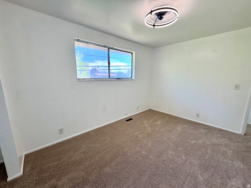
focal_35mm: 14
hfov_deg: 102.1
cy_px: 94
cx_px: 126
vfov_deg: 85.7
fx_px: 102
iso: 40
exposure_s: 1/148
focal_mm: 2.22
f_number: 2.2
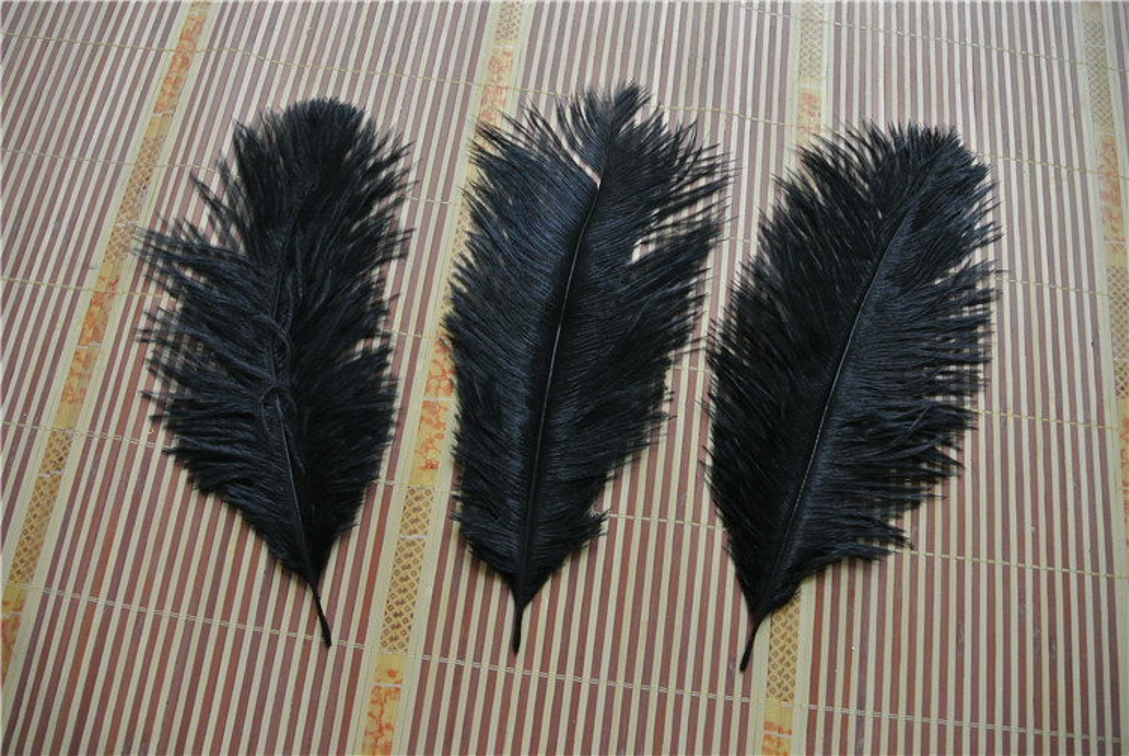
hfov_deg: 63.6
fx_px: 911
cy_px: 378
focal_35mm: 29
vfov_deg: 45.1
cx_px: 564
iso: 800
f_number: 3.5
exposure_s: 1/80
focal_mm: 11
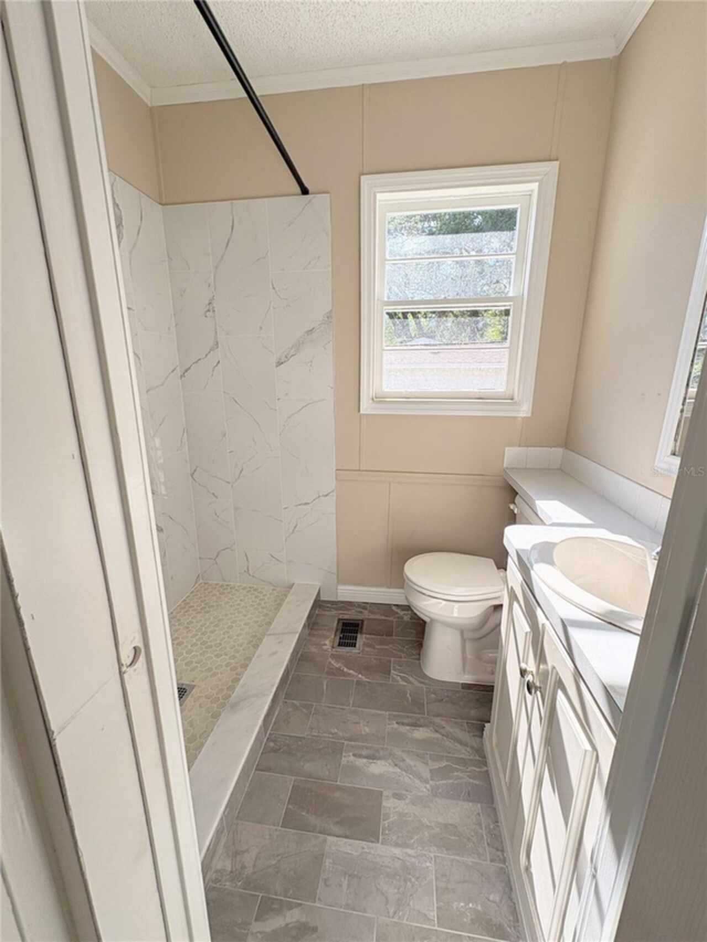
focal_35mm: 14
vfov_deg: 102.1
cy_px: 471
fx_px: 381
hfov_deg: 85.7
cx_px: 354
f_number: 2.2
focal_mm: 2.22
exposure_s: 1/386
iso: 64
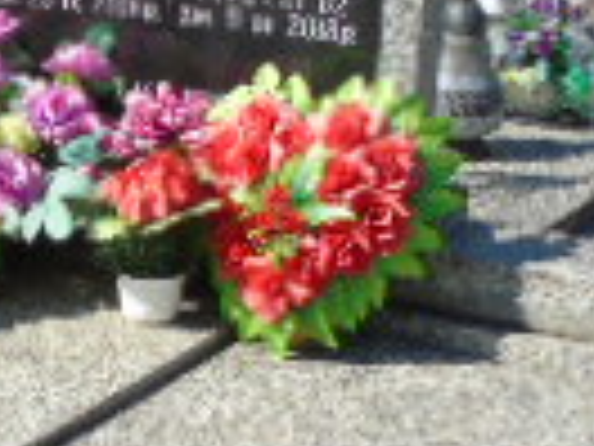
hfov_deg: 15.6
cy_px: 478
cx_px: -140
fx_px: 2076
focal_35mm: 121
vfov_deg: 12.1
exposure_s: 1/640
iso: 80
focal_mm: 4.4
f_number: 3.4
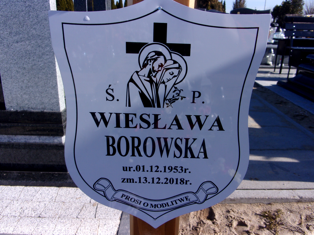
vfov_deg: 49.7
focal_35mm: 28
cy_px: 118
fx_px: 254
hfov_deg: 63.4
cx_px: 157
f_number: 10.8
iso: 80
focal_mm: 5.1
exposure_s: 1/70
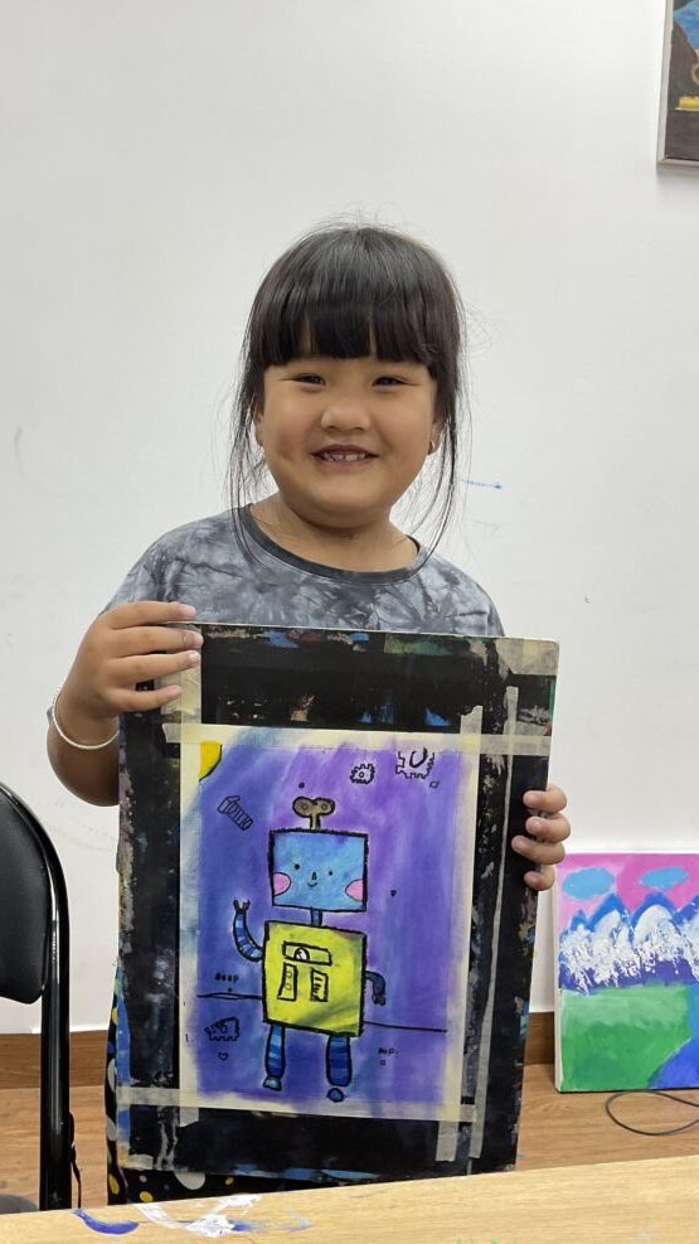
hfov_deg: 36.6
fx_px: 1055
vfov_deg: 61.0
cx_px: 300
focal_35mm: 32
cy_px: 619
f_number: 1.8
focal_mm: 3
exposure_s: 1/100
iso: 40
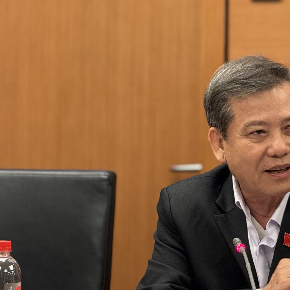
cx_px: 241
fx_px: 2189
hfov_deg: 7.6
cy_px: 216
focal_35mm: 231
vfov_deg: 7.6
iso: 200
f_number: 2.8
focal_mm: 15.66
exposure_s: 1/50
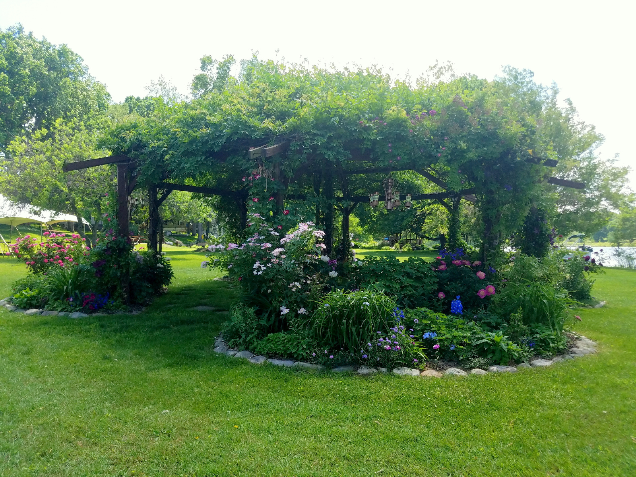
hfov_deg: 67.3
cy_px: 238
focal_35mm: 26
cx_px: 318
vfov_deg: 53.1
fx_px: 478
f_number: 1.7
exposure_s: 1/940
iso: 50
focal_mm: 4.2
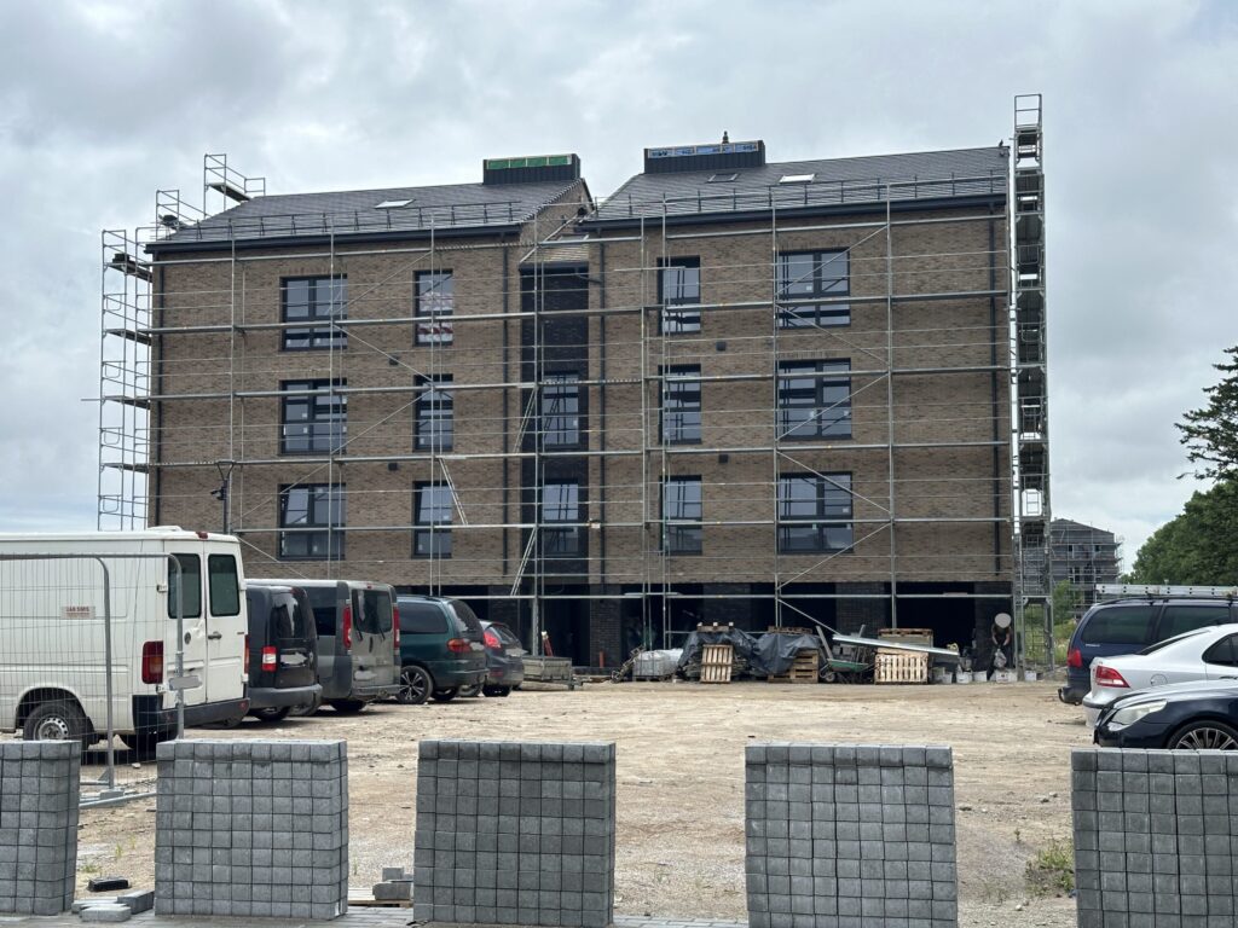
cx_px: 619
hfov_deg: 39.7
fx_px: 1717
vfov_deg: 30.3
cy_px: 464
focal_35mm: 48
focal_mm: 6.86
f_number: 1.78
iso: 64
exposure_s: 1/872
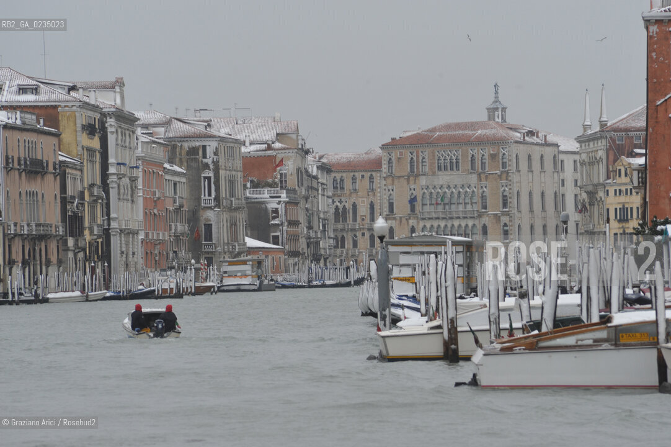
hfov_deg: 9.4
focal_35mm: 220
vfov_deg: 6.2
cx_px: 336
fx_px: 4098
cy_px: 224
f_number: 9
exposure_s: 1/320
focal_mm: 220
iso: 800
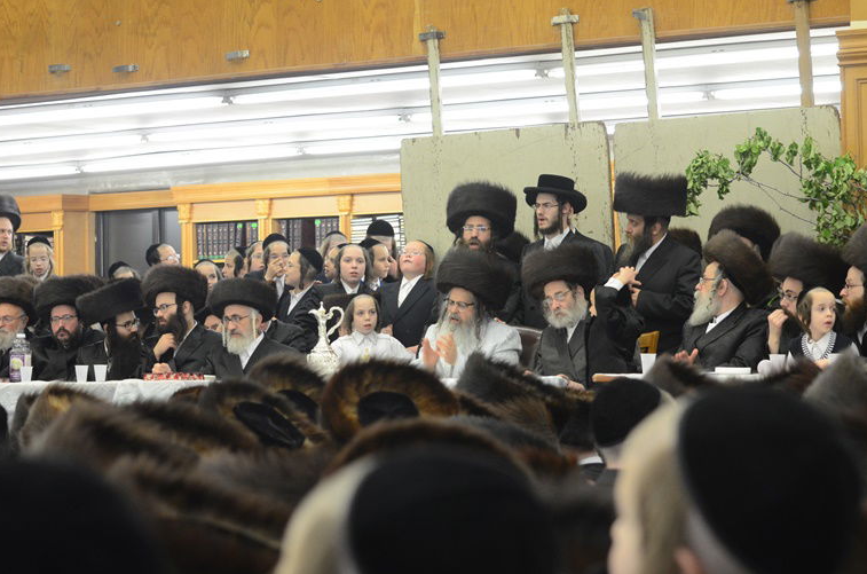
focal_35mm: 111
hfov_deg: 18.5
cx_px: 451
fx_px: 2667
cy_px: 293
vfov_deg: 12.3
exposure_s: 1/60
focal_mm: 70
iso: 1600
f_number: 5.6
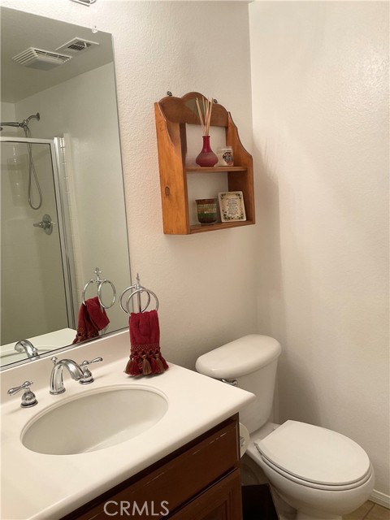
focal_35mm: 29
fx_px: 436
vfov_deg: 61.7
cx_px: 195
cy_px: 260
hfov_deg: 48.2
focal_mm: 3
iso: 64
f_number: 1.8
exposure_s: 1/60
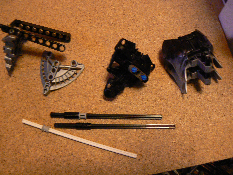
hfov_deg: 51.4
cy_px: 88
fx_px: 242
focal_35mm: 36
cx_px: 116
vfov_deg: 39.7
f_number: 2.8
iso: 200
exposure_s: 1/20
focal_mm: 6
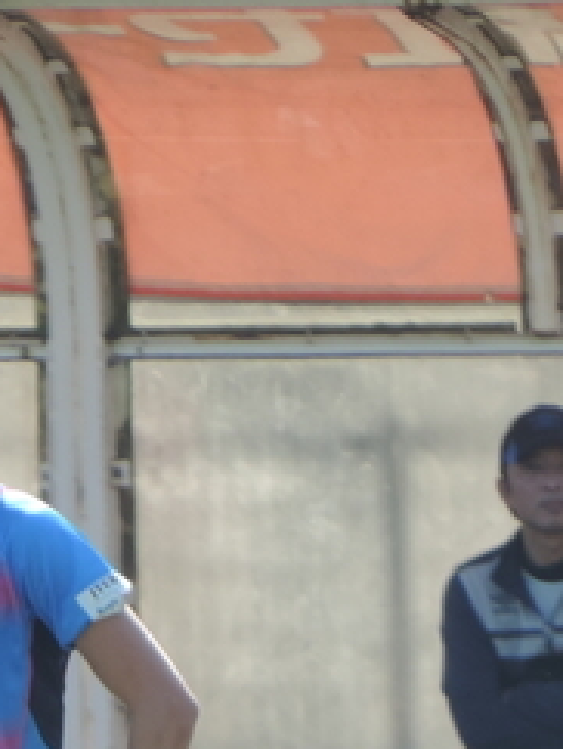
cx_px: 15
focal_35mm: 1981
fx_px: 42884
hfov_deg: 0.8
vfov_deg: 1.0
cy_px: 848
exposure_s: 1/250
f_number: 4.9
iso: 90
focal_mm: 107
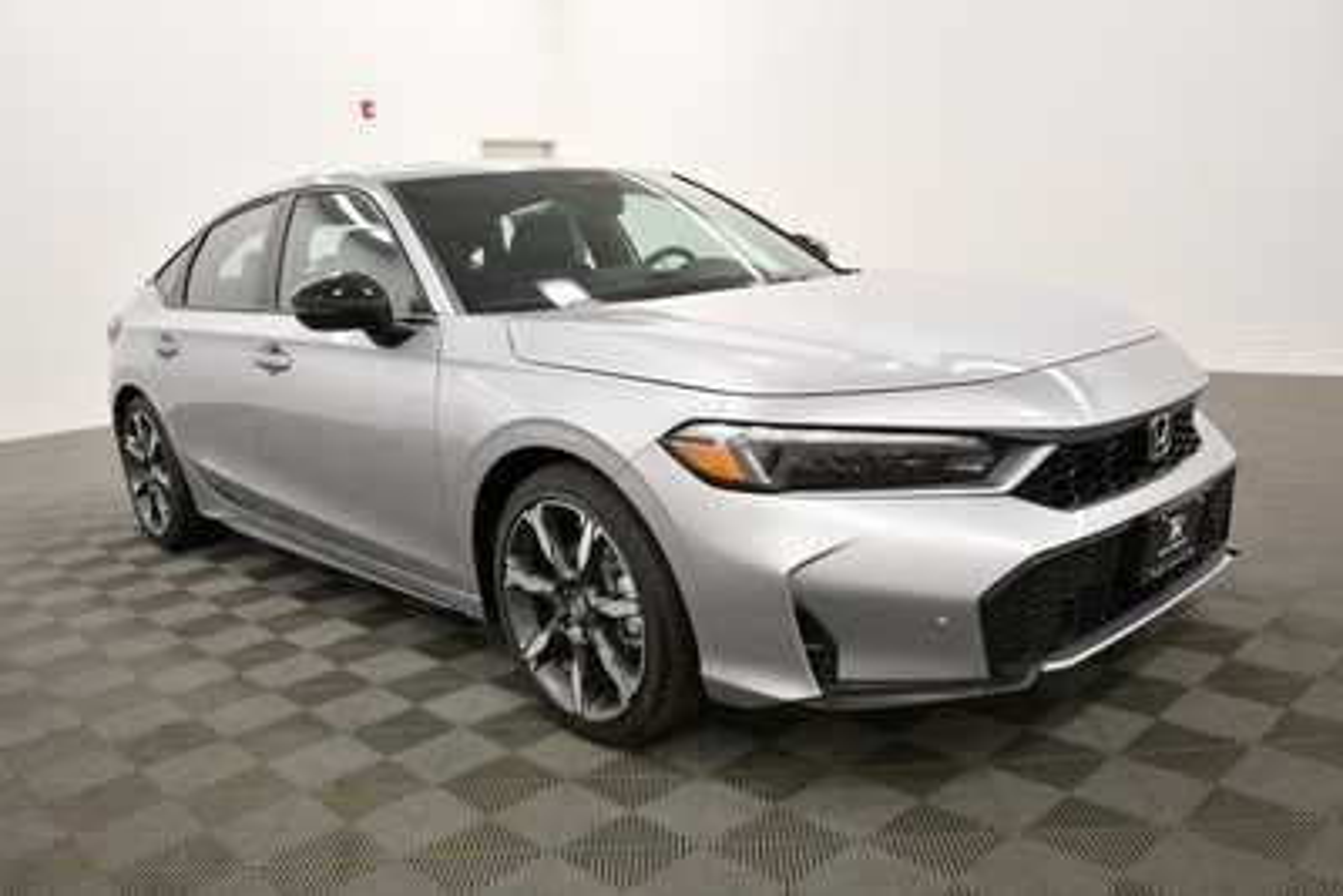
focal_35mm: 30
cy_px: 448
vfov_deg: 43.6
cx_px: 672
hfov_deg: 61.9
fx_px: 1120
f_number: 5.6
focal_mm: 20
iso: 800
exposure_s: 1/160
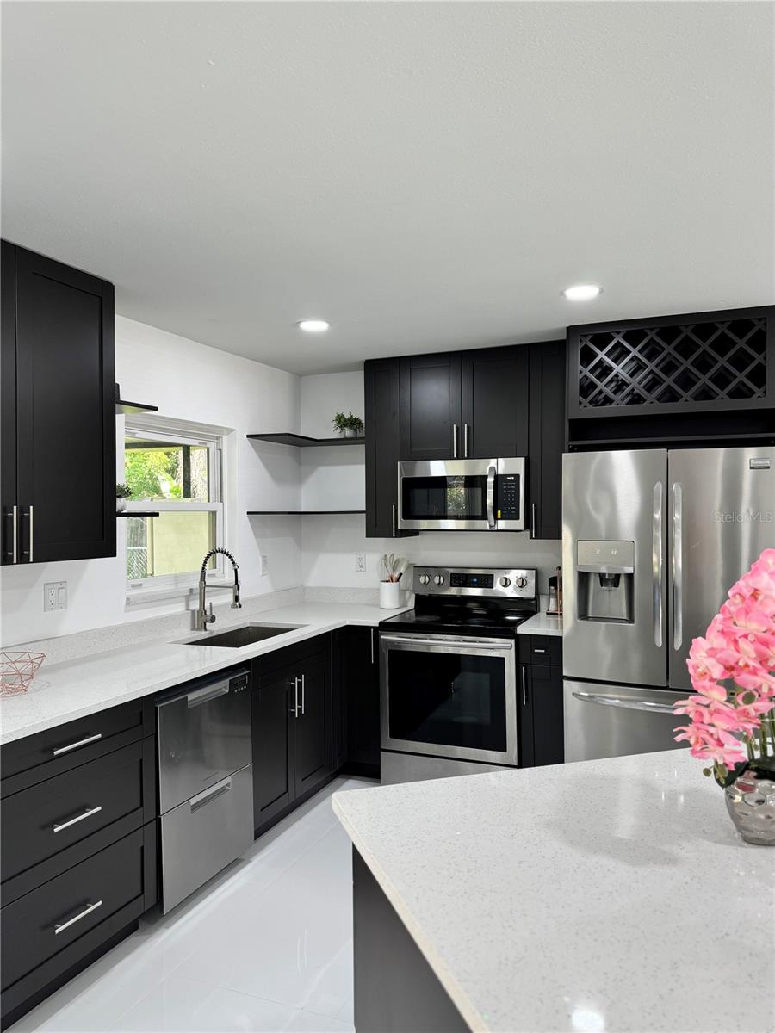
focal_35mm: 24
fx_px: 716
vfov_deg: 71.6
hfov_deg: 56.8
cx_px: 388
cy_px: 516
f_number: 1.78
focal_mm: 6.76
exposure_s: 1/120
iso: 125
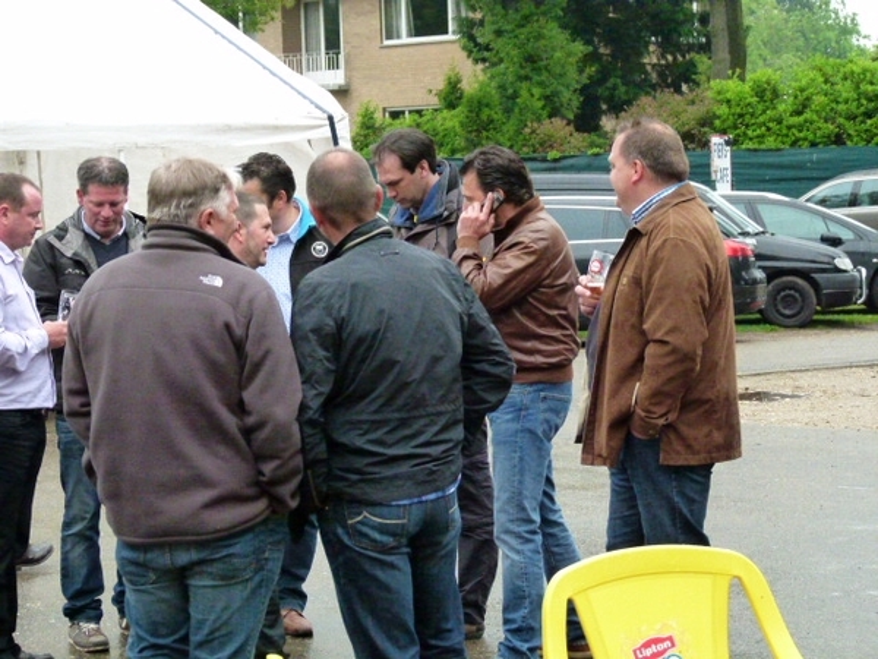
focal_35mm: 103
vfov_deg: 14.4
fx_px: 2612
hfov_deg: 19.1
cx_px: 439
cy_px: 330
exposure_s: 1/125
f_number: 3.5
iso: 800
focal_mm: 18.5
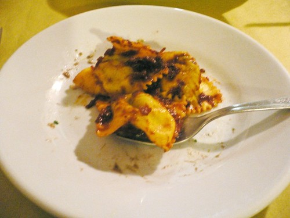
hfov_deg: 52.6
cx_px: 145
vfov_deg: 40.7
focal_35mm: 35
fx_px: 293
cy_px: 109
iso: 200
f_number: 2.8
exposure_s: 1/8
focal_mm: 5.8
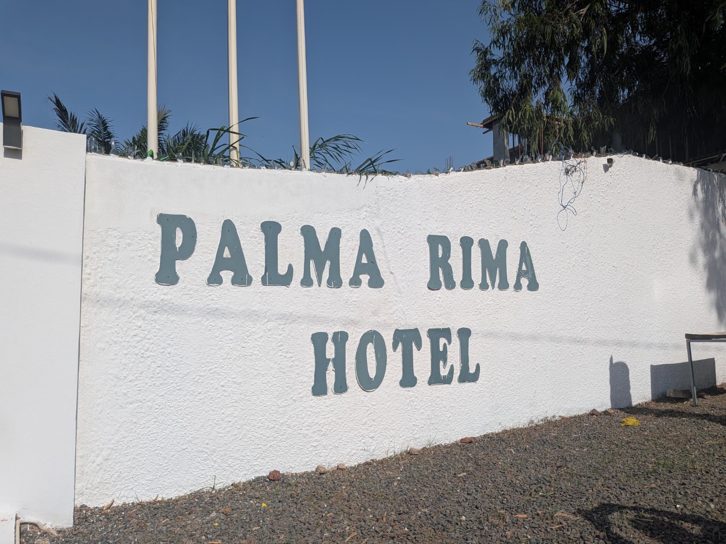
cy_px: 272
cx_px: 363
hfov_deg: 71.6
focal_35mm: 24
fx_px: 503
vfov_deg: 56.8
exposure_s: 1/4386
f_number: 1.7
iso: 50
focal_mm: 4.53
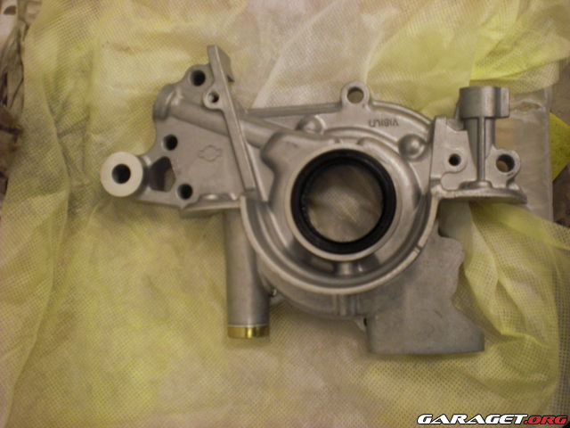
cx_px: 285
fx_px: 626
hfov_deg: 49.0
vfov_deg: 37.7
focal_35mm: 38
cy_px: 214
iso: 200
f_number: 3.1
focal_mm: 6.3
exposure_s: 1/20
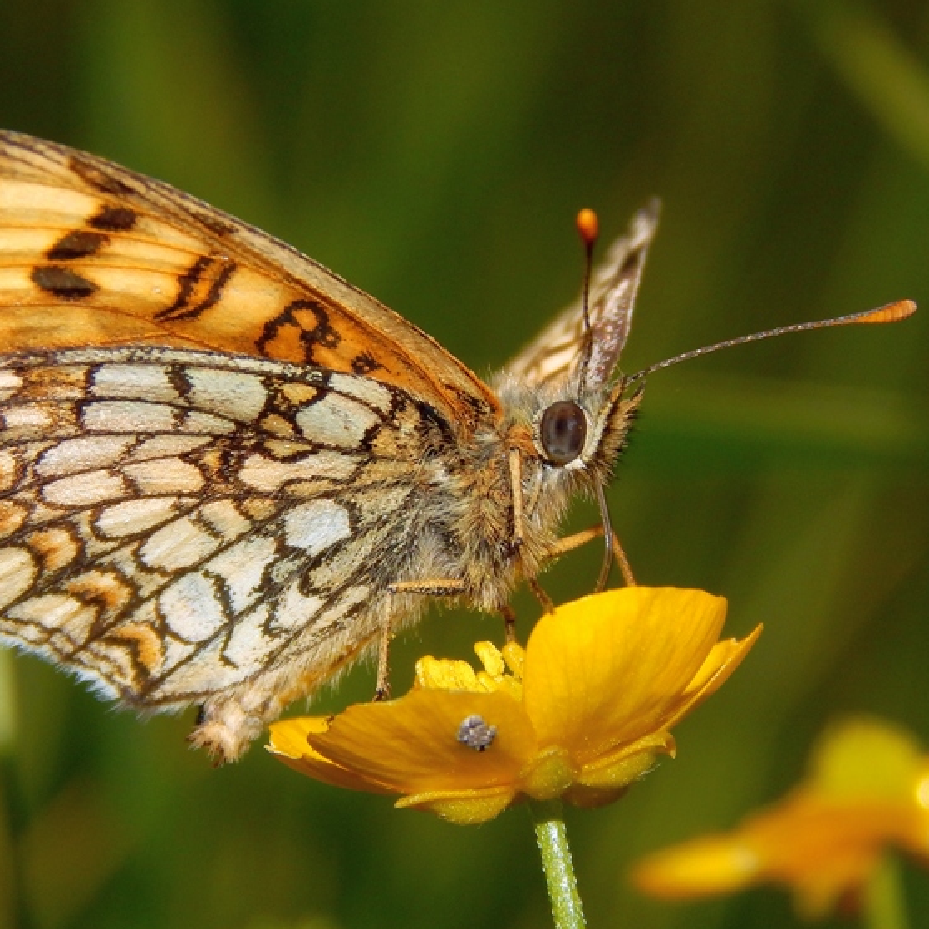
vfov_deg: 8.5
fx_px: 6224
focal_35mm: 205
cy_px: 462
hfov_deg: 8.5
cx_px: 329
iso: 125
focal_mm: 28.7
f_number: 10.1
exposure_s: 1/640
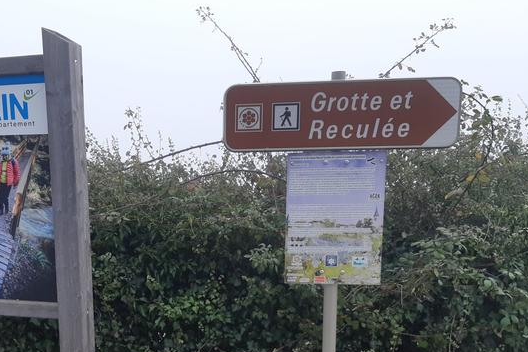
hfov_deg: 46.3
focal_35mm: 41
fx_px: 601
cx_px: 156
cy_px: 263
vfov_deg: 32.0
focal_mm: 3.93
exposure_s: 1/312
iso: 40
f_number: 1.7
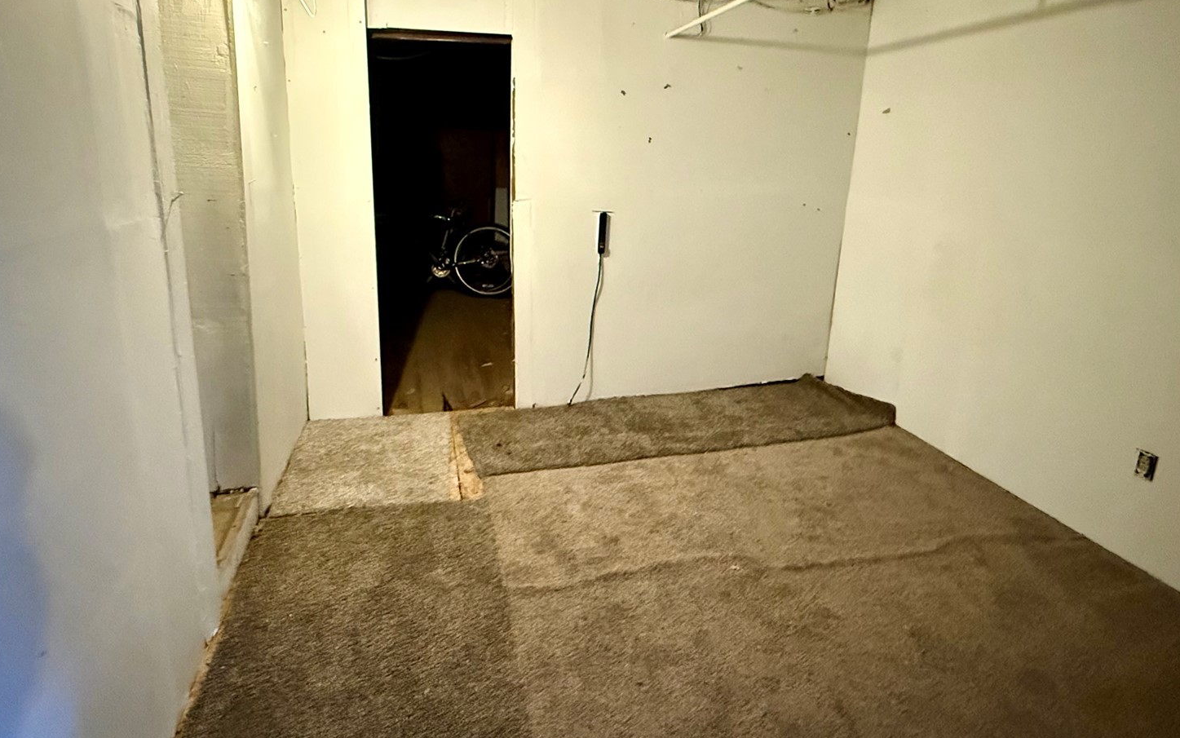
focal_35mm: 21
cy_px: 323
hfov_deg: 82.3
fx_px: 675
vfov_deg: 57.1
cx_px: 598
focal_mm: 2.22
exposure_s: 1/60
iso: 1250
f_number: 2.2
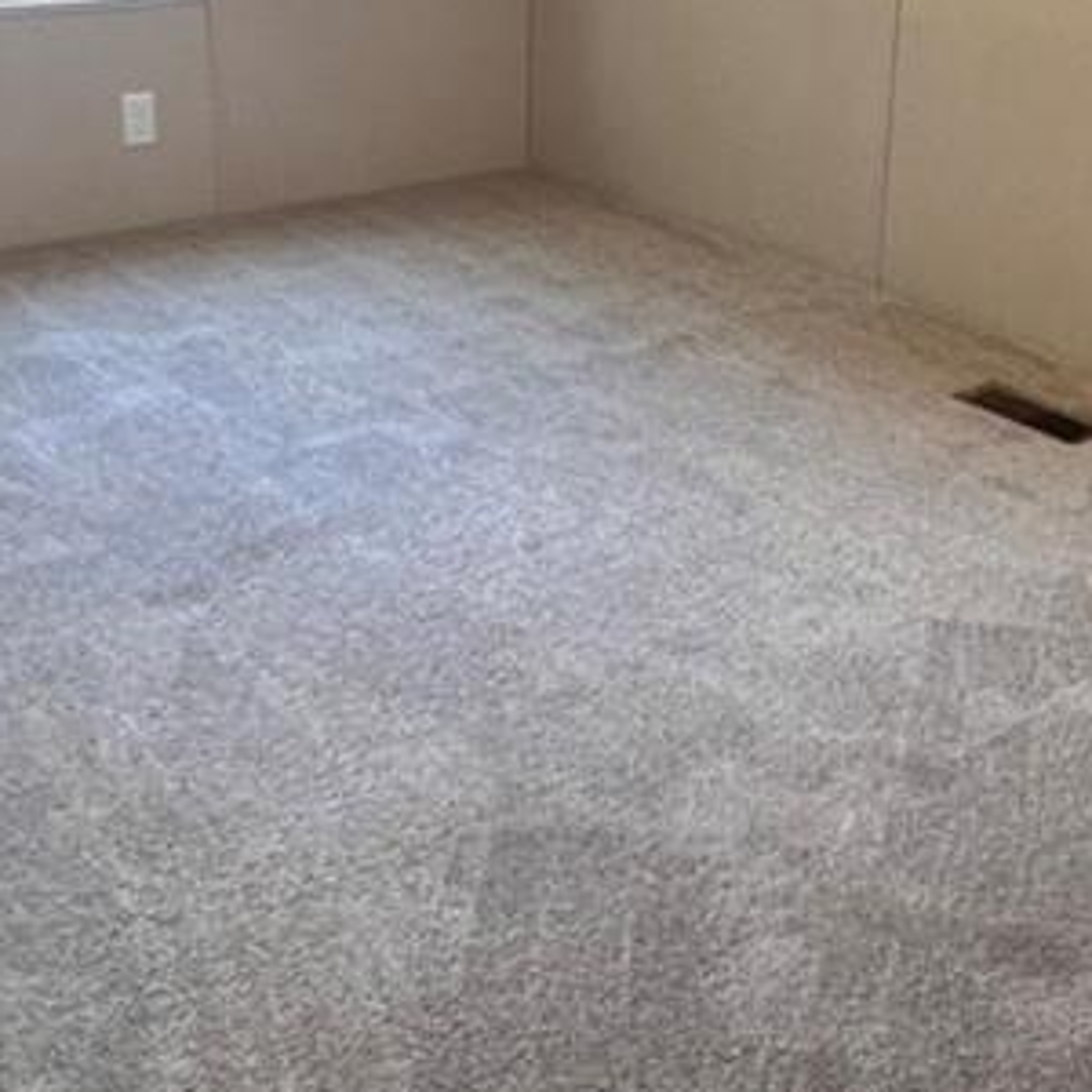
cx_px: 815
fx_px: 1642
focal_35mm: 46
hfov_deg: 36.0
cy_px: 302
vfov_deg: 36.1
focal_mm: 1.57
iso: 250
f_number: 1.8
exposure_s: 1/120
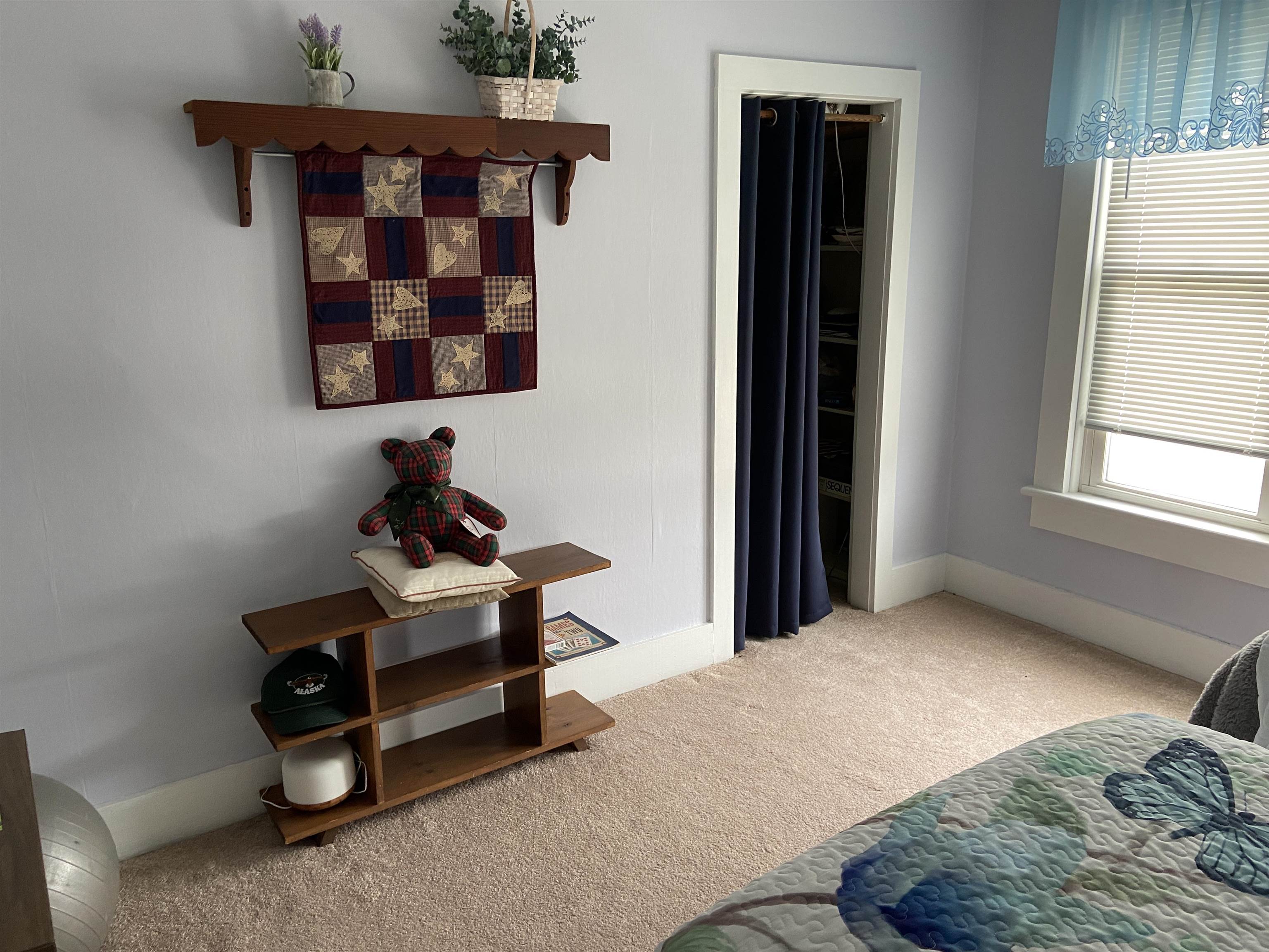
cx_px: 634
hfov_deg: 67.3
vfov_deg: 53.1
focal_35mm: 26
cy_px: 476
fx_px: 953
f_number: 1.8
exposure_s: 1/67
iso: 125
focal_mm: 4.25
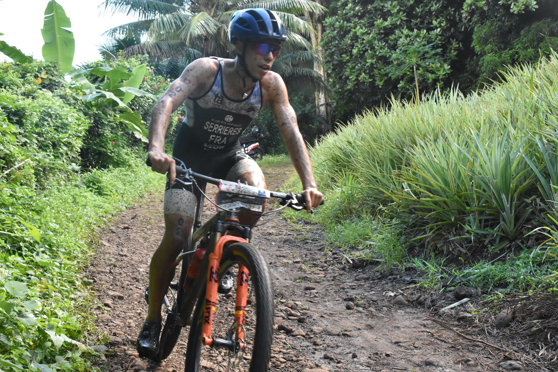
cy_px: 186
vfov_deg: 28.1
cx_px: 279
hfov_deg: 41.1
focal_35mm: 48
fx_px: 744
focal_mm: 32
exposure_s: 1/400
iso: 3200
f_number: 10
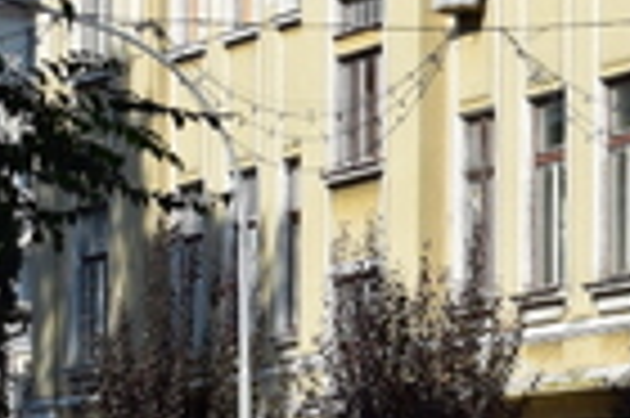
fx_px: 4510
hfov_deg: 7.7
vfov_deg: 5.3
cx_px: 1260
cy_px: 265
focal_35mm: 258
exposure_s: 1/320
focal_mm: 30
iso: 400
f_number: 10
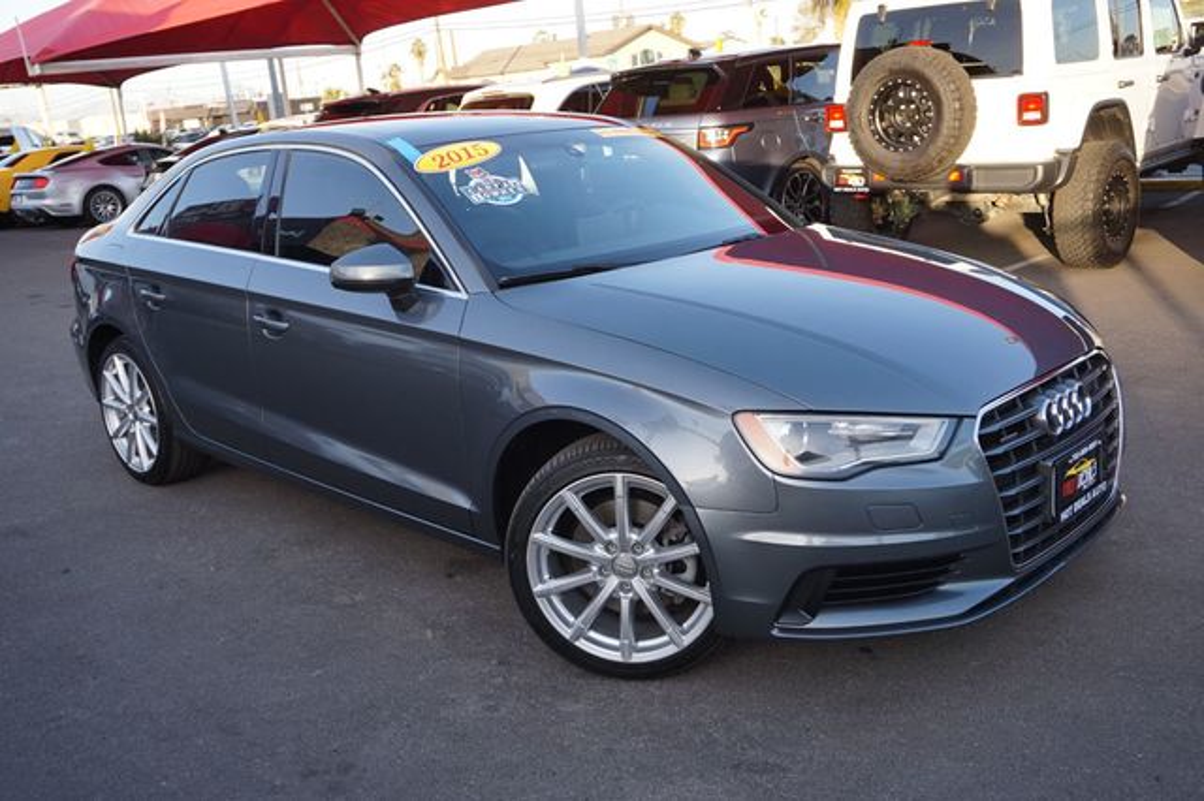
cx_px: 602
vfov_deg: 38.3
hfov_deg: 55.1
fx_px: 1153
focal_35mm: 34
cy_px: 400
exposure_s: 1/80
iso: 100
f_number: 5.6
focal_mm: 23
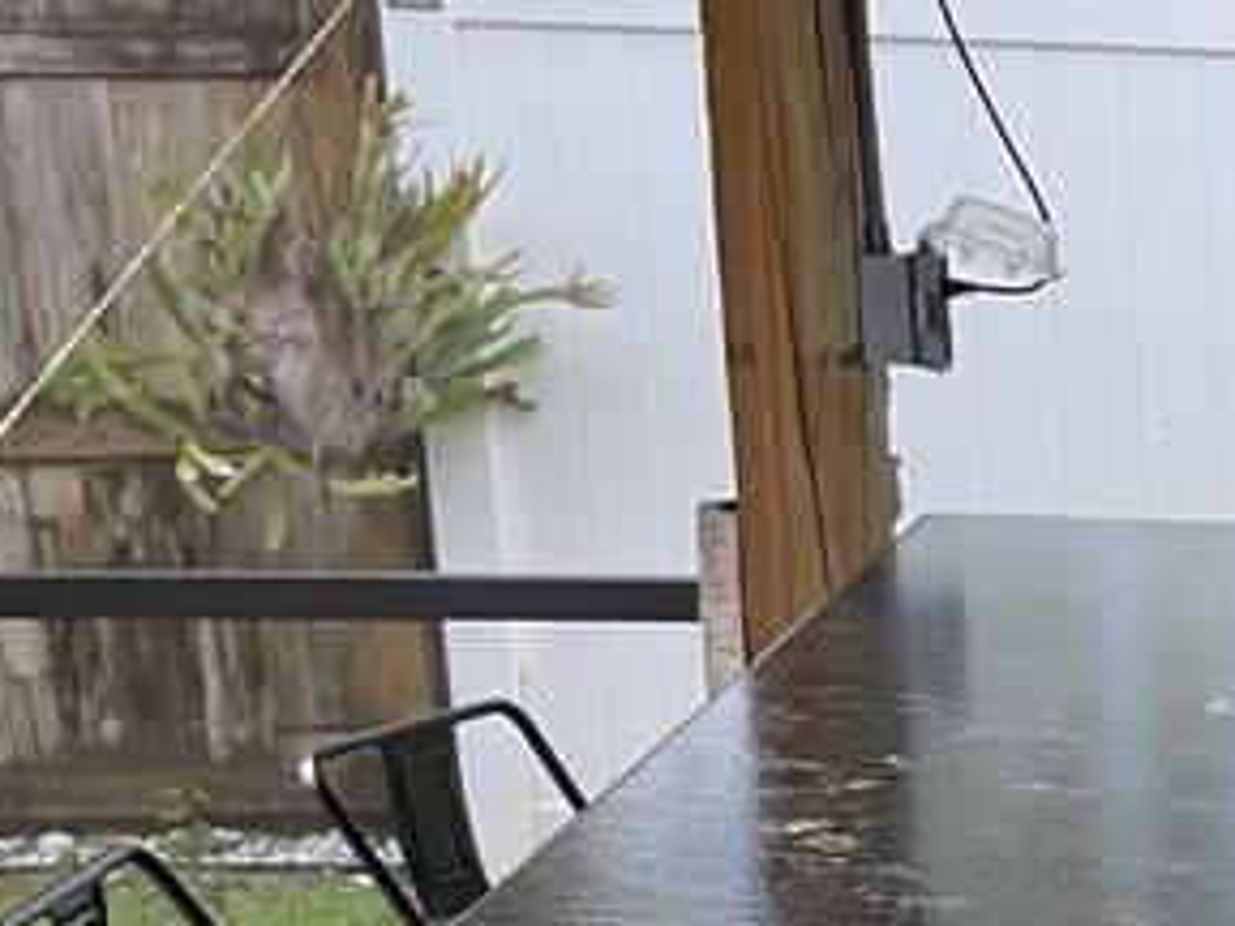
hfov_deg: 16.5
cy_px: 1235
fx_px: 3675
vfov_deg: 13.8
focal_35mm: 103
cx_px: 2097
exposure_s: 1/123
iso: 16
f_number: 1.8
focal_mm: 3
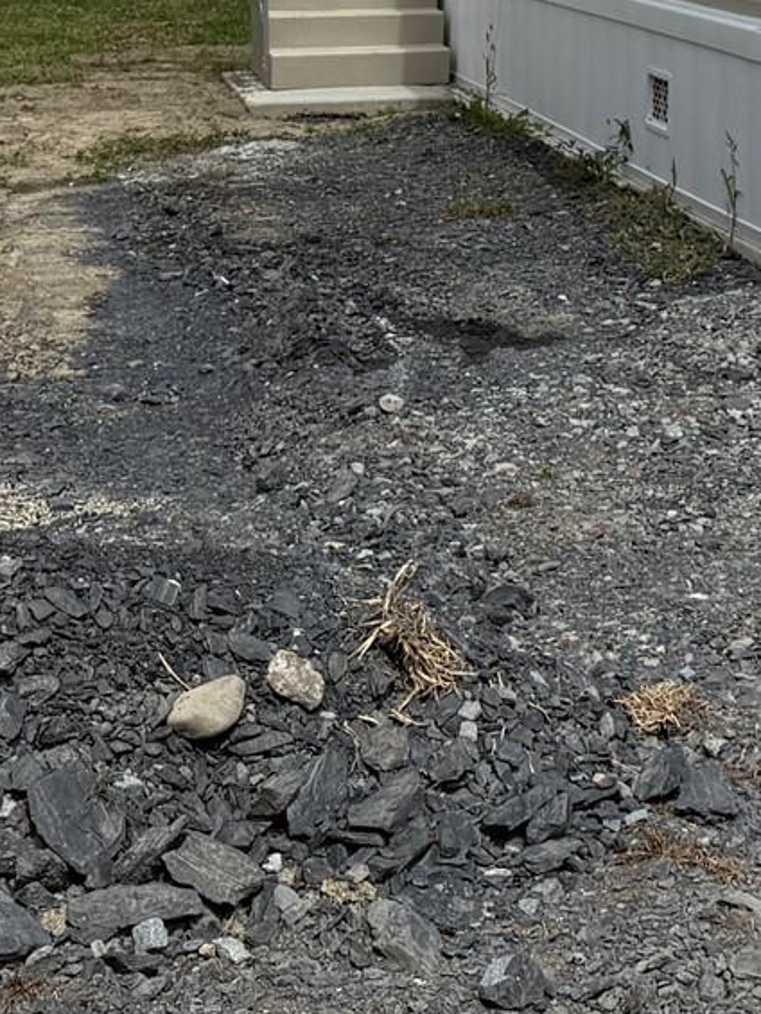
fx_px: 2549
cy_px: -61
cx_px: 1072
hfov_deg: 15.9
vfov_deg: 21.5
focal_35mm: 87
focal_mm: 6.76
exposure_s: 1/8130
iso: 80
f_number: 1.78
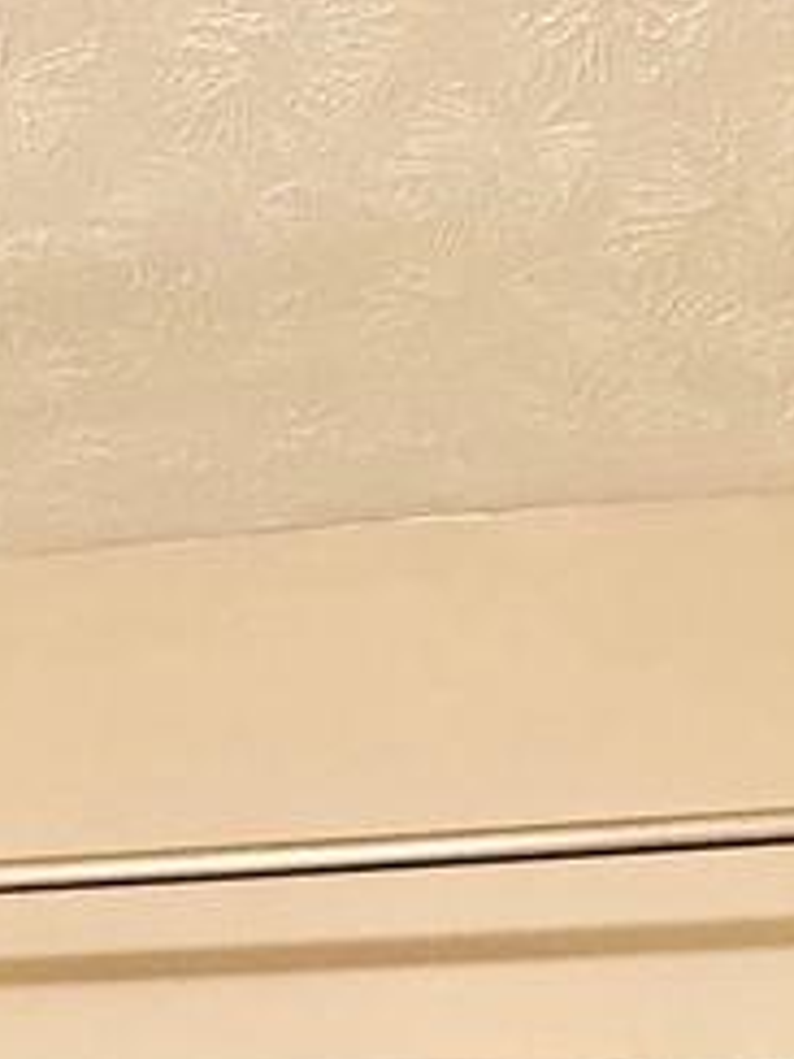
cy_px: 1558
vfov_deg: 24.7
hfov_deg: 23.6
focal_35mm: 62
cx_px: 521
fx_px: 1896
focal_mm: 2.22
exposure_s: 1/60
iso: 500
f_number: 2.2
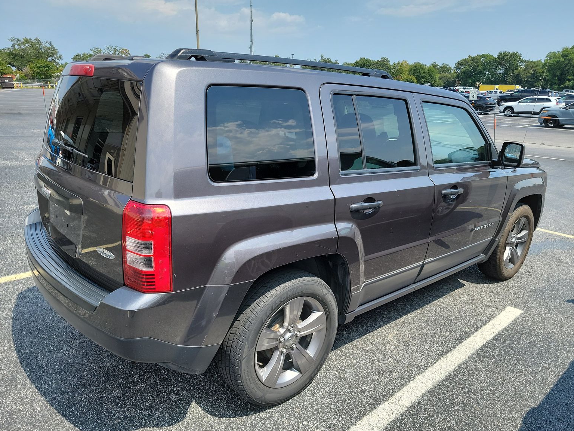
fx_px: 415
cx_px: 291
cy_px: 222
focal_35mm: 25
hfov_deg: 69.4
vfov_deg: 54.9
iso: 50
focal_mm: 6.7
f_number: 1.8
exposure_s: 1/572
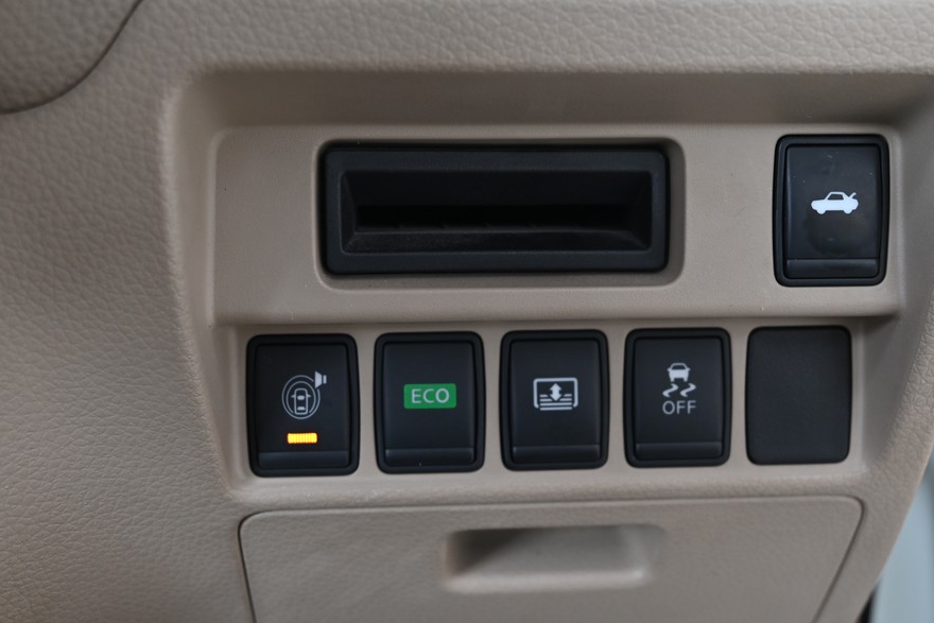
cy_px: 305
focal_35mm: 45
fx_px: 1168
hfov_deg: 43.4
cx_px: 566
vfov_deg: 29.9
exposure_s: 1/45
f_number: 5.6
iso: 560
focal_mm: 36
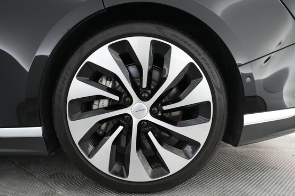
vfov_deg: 44.8
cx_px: 142
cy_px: 109
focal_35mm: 29
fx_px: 237
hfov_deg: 63.7
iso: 4000
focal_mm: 25
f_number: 2.8
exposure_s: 1/160
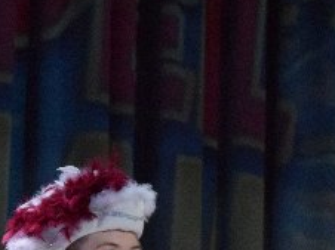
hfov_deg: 4.4
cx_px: 119
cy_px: 354
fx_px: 4321
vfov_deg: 3.3
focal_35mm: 447
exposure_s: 1/320
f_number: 4
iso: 3200
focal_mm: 70
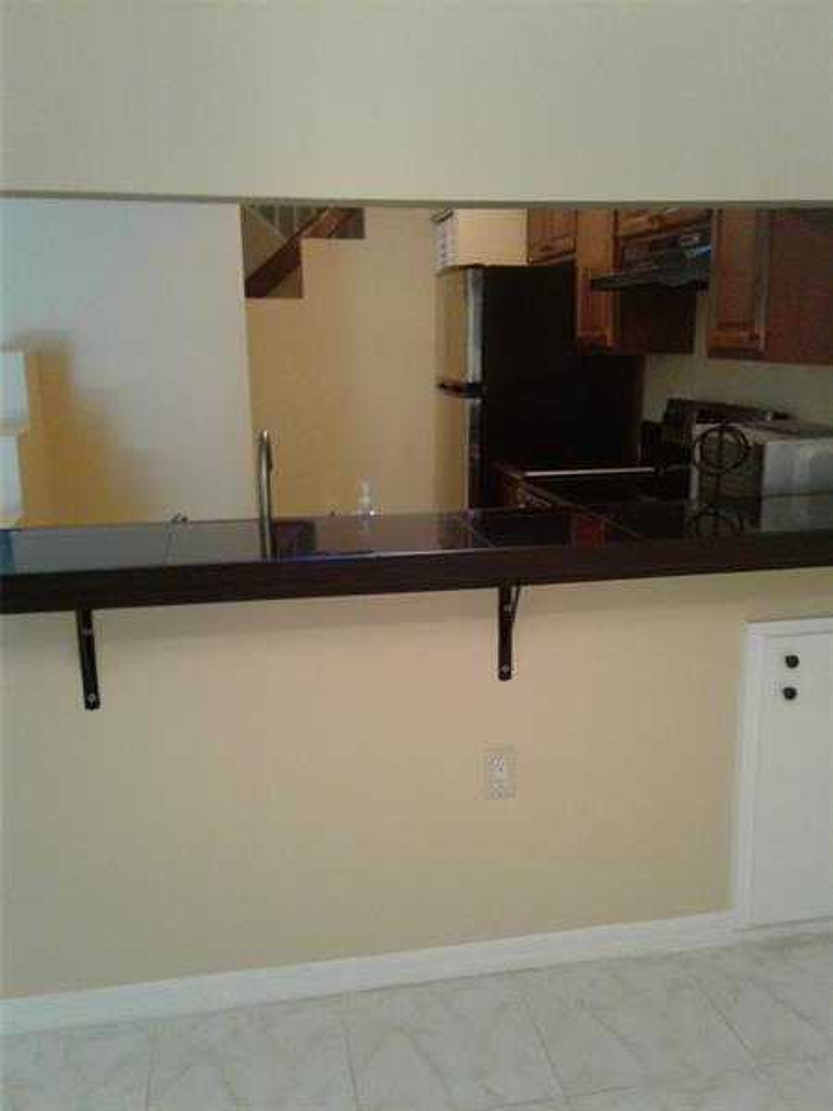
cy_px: 556
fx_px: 1059
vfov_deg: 55.4
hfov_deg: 42.9
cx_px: 416
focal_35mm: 33
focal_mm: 3.3
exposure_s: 1/33
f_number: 2.2
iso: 100
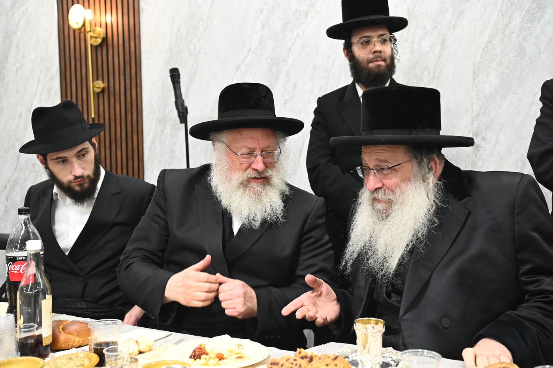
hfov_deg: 39.6
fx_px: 768
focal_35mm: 50
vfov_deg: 27.0
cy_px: 184
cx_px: 276
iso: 2000
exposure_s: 1/160
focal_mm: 50
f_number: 4.5
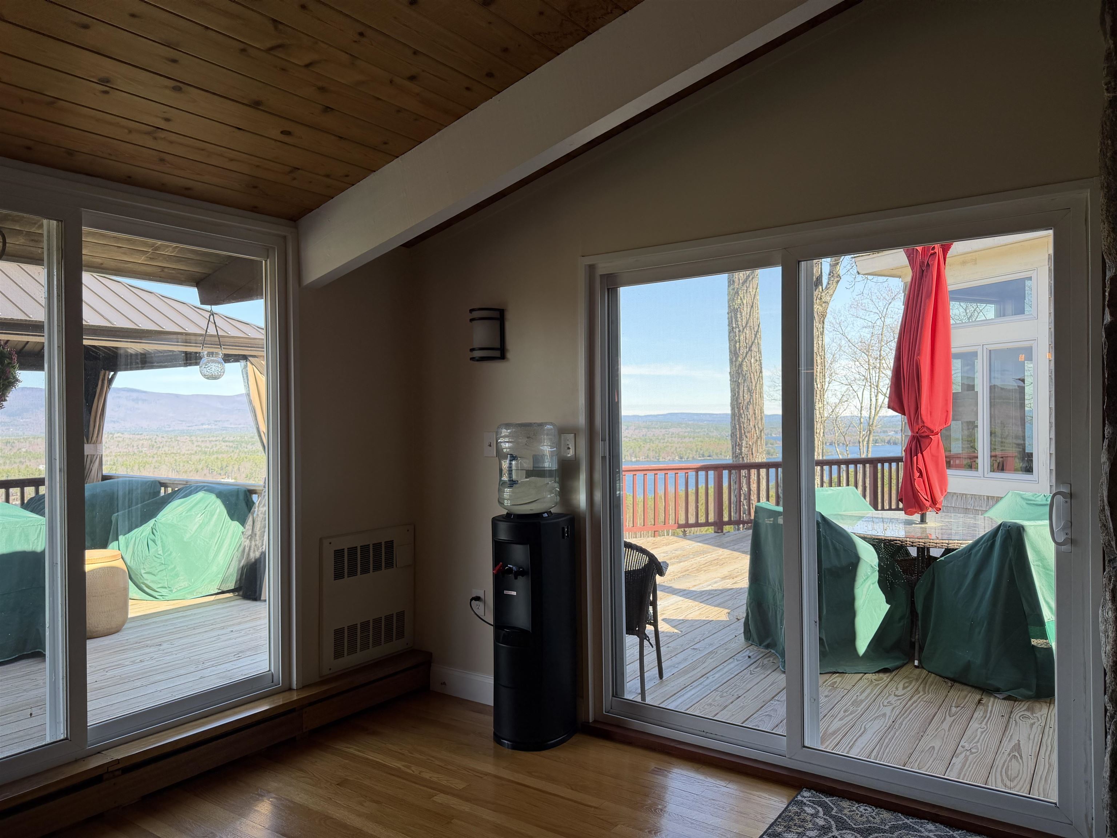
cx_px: 558
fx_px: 774
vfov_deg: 56.8
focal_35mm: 24
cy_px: 419
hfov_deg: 71.6
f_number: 1.78
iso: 100
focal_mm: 6.76
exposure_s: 1/689
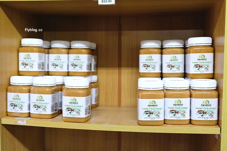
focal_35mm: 37
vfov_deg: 36.0
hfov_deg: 51.9
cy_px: 77
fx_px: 233
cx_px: 111
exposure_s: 1/160
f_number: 3.2
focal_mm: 24.3
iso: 1600
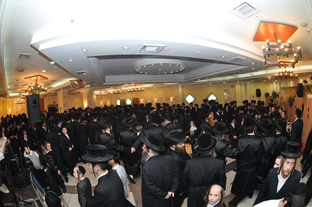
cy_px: 104
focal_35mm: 16
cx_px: 156
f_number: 8
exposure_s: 1/80
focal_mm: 10.5
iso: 1000
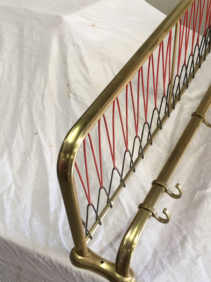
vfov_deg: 43.5
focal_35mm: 43
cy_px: 176
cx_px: 103
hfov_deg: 33.6
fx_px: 349
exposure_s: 1/33
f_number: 2.2
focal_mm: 4.15
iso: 25
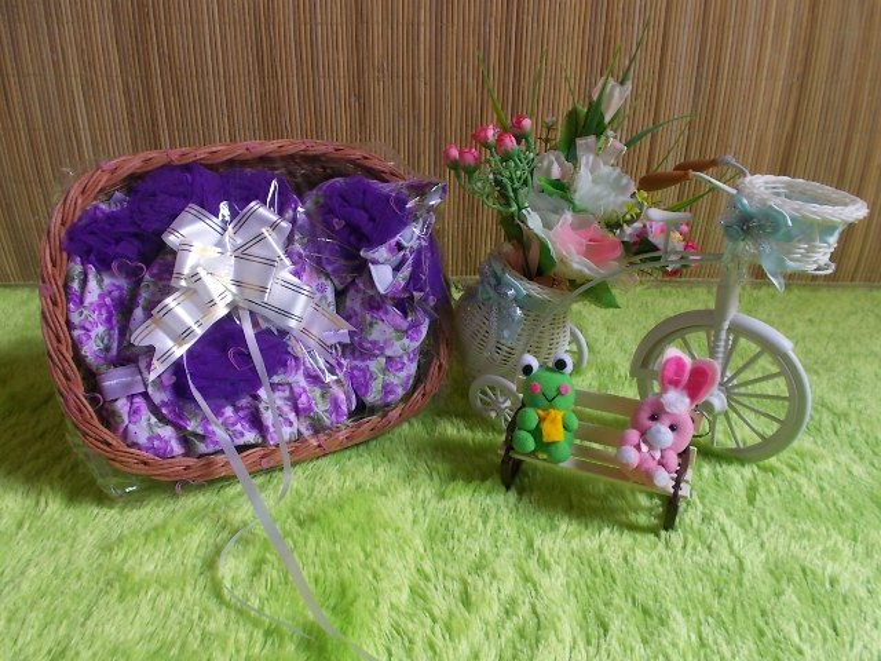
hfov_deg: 67.3
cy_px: 330
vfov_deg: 53.1
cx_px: 440
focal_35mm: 26
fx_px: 662
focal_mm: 4.6
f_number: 3.2
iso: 80
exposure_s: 1/30
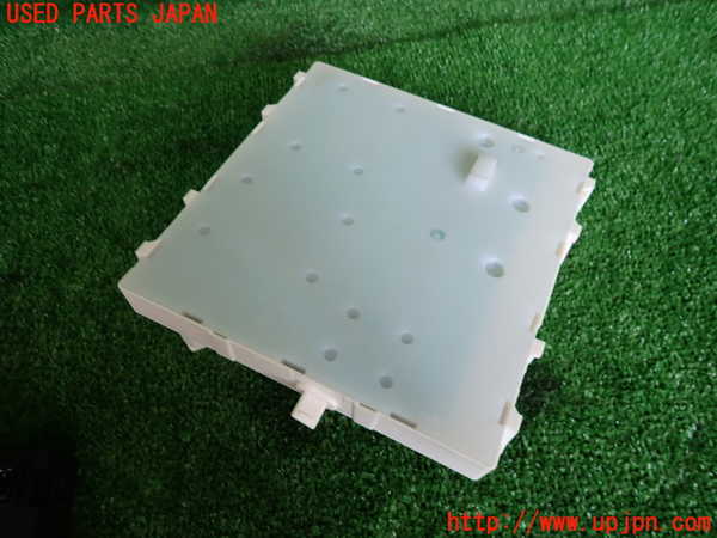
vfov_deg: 54.9
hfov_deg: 69.4
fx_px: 518
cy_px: 269
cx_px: 358
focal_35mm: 25
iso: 125
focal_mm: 4.5
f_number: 2
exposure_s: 1/60
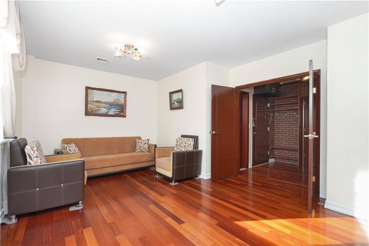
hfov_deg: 95.0
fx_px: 169
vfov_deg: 72.0
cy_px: 123
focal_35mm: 16
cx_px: 184
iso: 320
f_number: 4
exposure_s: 1/160
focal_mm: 11
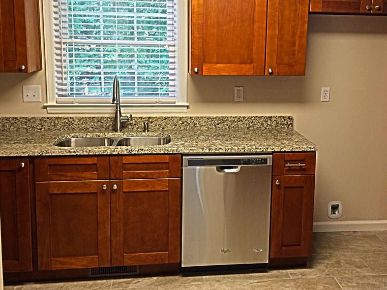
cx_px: 231
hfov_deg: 47.6
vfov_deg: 36.6
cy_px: 107
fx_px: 436
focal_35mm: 39
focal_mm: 4.15
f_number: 2.2
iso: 80
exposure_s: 1/30
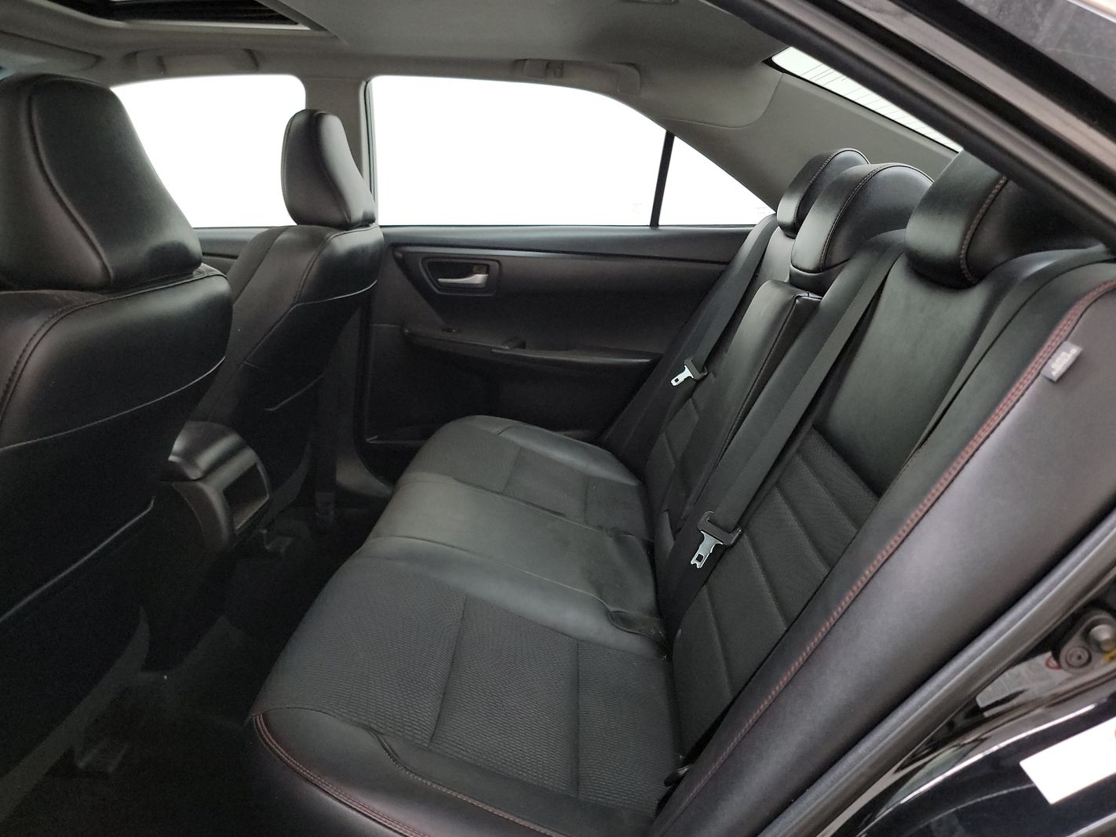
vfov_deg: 51.3
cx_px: 553
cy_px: 396
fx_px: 871
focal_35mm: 27
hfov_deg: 65.3
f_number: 1.8
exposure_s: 1/59
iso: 960
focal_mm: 6.7
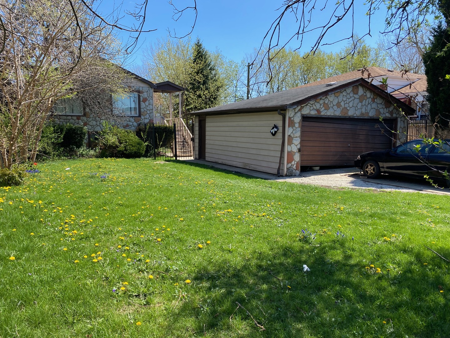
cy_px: 169
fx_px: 338
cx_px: 225
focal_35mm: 26
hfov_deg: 67.3
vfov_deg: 53.1
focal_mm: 4.25
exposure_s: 1/1272
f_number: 1.8
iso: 32
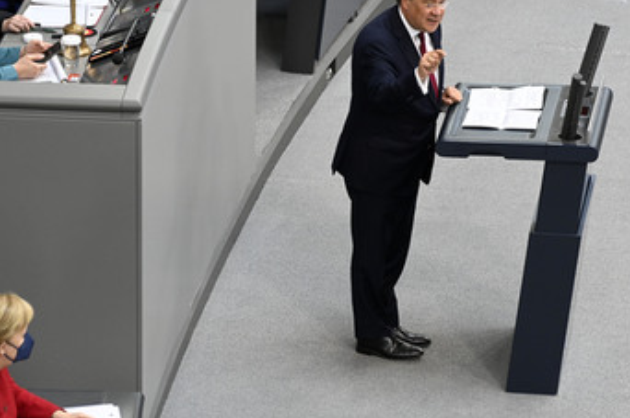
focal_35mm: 264
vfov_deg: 5.2
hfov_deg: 7.8
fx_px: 4613
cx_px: 283
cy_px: 197
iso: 5000
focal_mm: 200
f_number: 5.6
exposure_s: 1/320
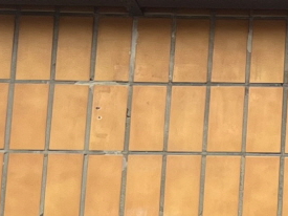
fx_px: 1572
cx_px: 634
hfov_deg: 9.6
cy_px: 518
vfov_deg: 7.4
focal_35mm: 189
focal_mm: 5.1
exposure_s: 1/140
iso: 32
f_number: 1.6
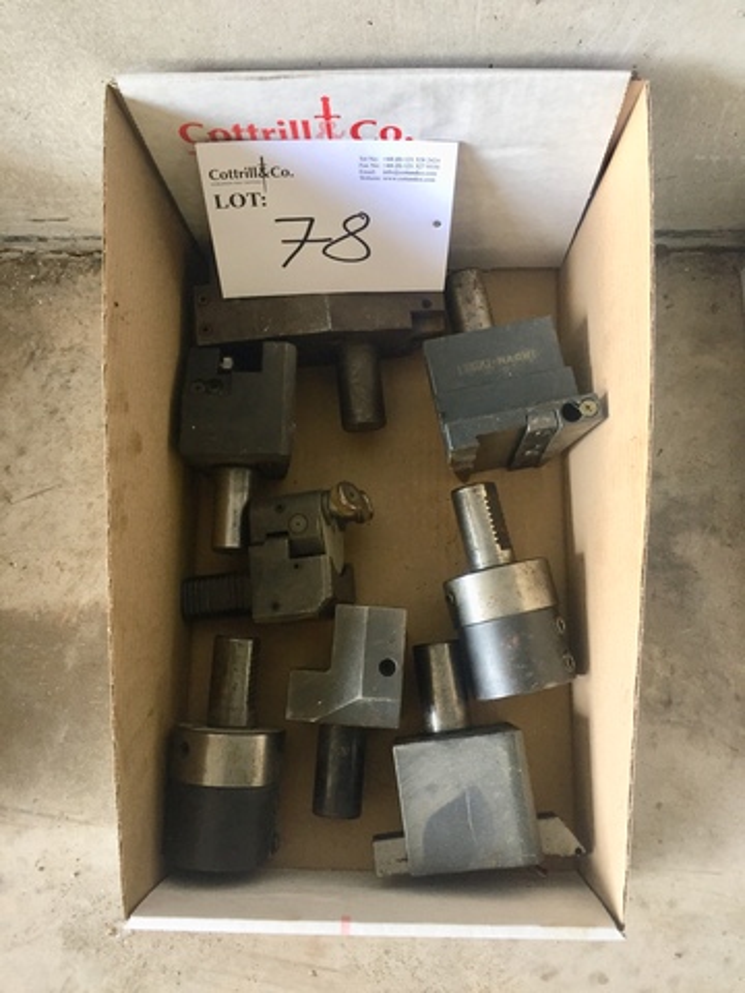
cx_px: 372
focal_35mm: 29
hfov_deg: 48.2
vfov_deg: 61.7
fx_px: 832
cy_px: 496
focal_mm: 4.15
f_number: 2.2
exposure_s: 1/33
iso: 80
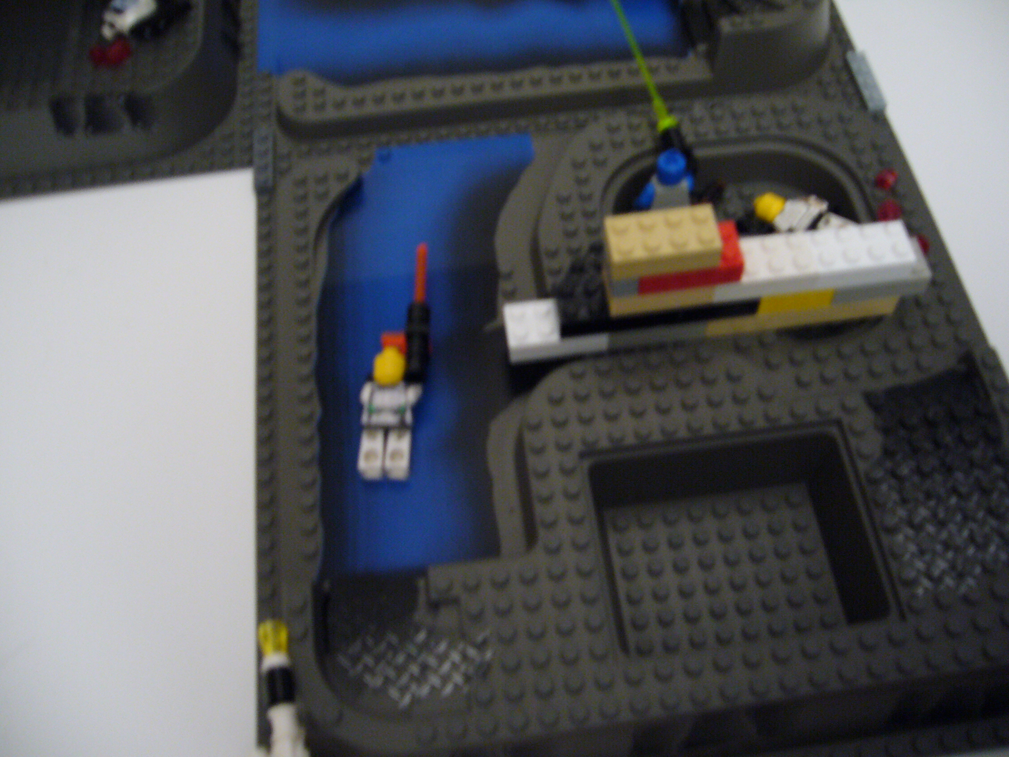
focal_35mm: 35
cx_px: 504
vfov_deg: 40.7
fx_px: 1020
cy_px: 378
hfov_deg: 52.6
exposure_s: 1/10
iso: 200
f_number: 2.8
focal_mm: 5.8
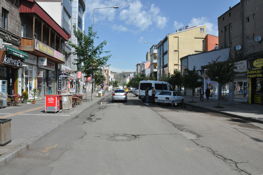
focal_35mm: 27
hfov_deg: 67.4
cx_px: 132
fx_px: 197
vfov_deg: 47.8
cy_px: 88
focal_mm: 18
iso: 1000
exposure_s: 1/640
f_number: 14
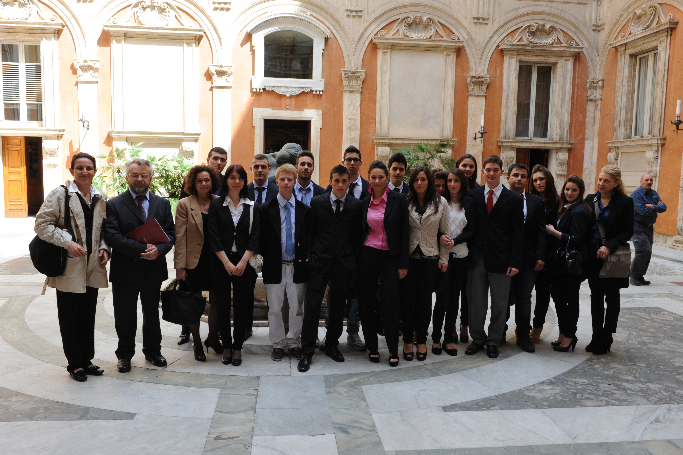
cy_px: 228
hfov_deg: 63.7
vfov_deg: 44.9
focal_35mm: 29
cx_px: 342
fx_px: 550
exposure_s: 1/100
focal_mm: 29
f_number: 14
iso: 1000
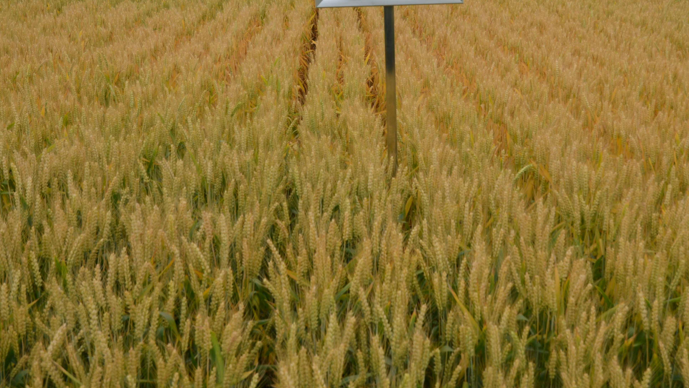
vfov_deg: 29.5
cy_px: 125
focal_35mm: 40
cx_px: 414
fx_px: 731
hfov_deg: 50.2
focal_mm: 20
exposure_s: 1/1500
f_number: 5.6
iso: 400
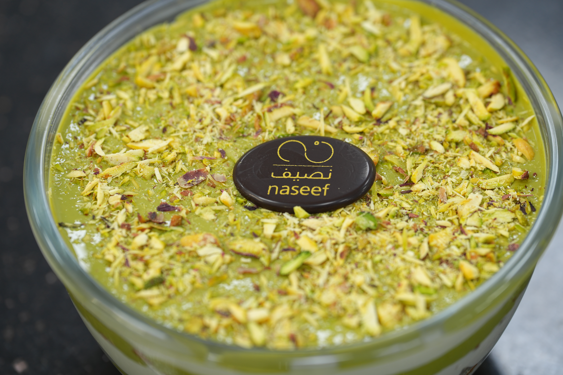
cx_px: 282
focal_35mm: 200
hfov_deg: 10.3
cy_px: 188
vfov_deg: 6.9
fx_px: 3128
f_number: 4
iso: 320
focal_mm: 200
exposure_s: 1/60
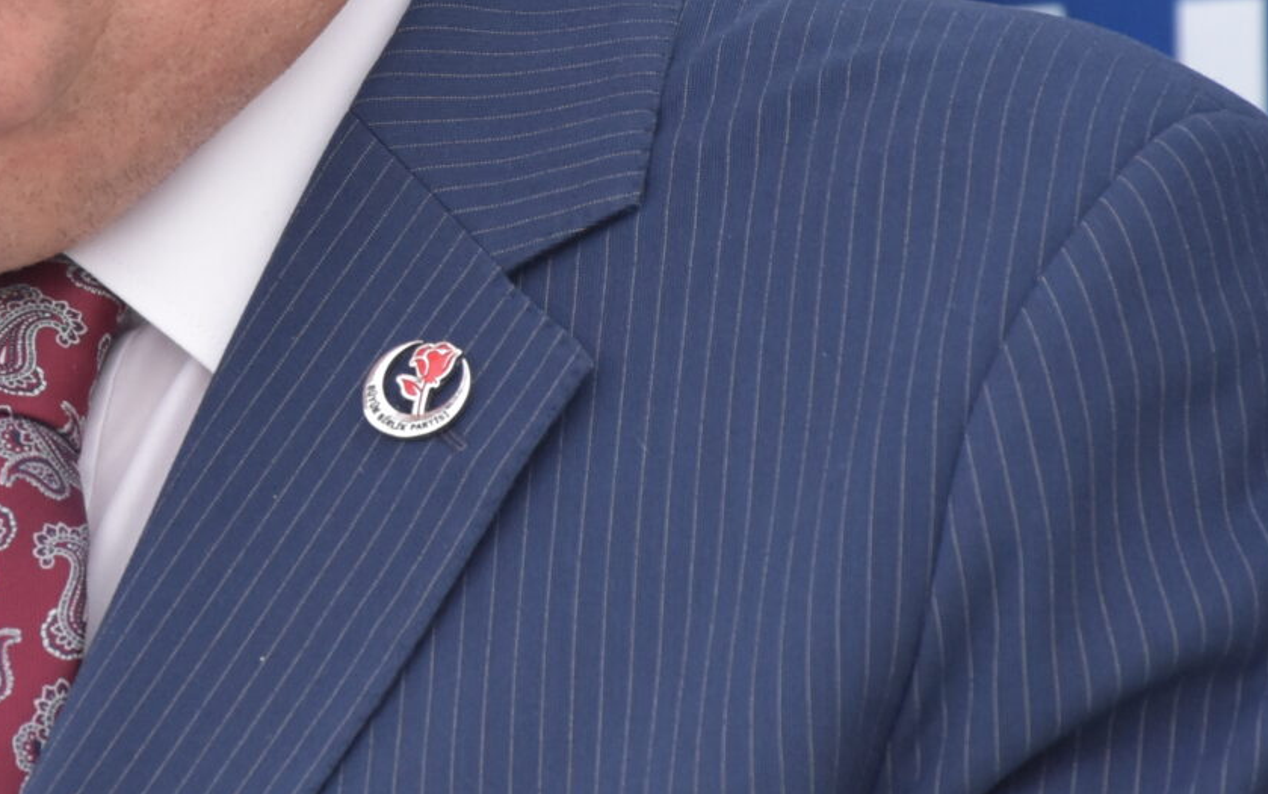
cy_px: 7
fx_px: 16923
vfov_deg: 2.7
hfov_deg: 4.3
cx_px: 30
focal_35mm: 490
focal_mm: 105
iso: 800
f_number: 8
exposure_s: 1/400
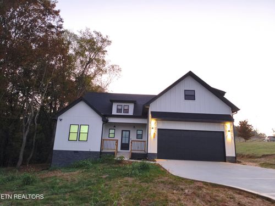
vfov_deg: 53.1
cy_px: 103
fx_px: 207
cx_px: 138
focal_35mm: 26
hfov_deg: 67.3
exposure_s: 1/40
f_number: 1.5
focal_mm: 4.94
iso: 800
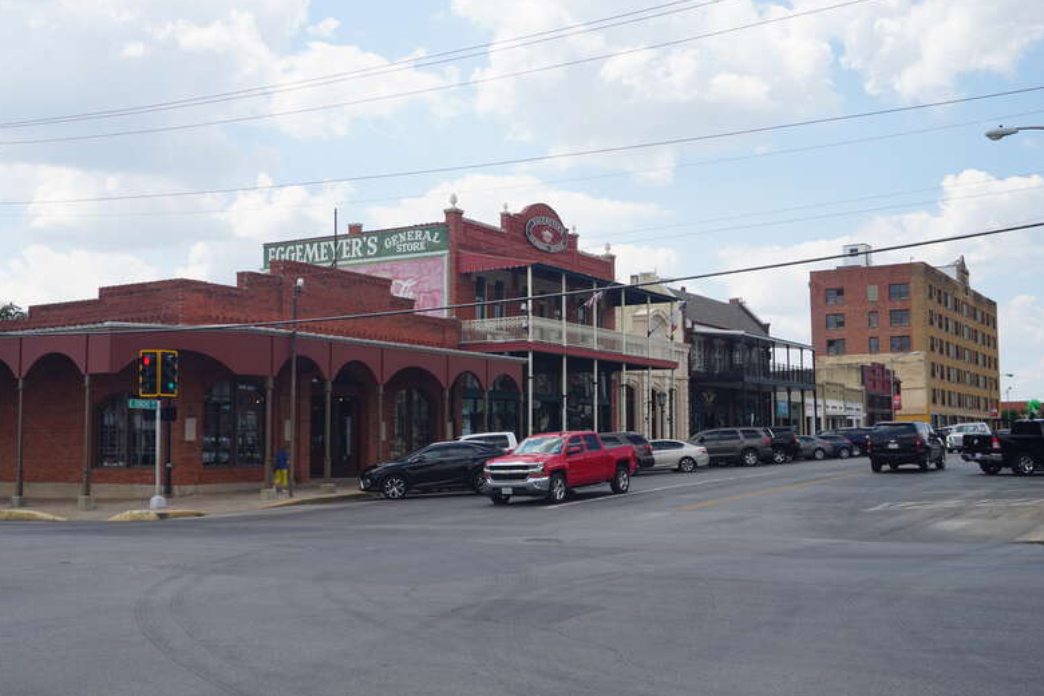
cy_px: 353
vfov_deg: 33.4
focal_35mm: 40
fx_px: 1160
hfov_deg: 48.5
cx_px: 515
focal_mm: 26
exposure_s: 1/125
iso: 100
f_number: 11
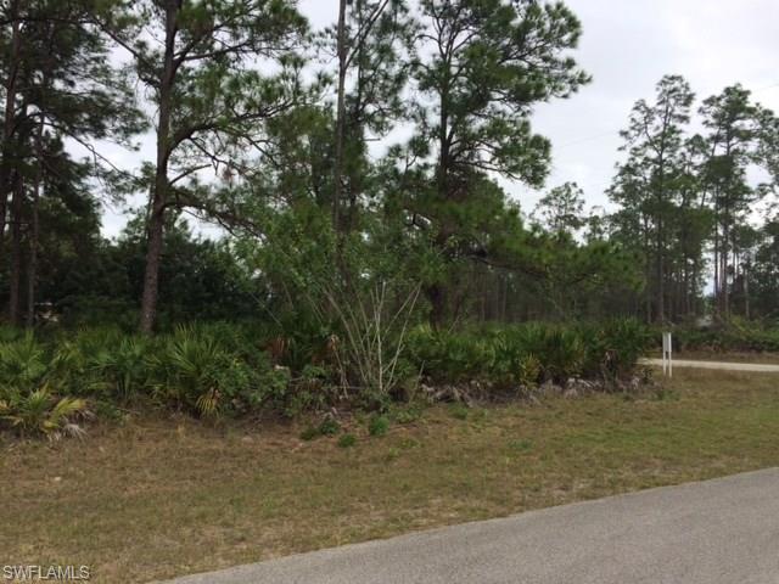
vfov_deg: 48.2
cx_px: 390
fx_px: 653
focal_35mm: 29
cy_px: 292
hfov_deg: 61.7
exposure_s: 1/1282
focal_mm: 4.15
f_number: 2.2
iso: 32
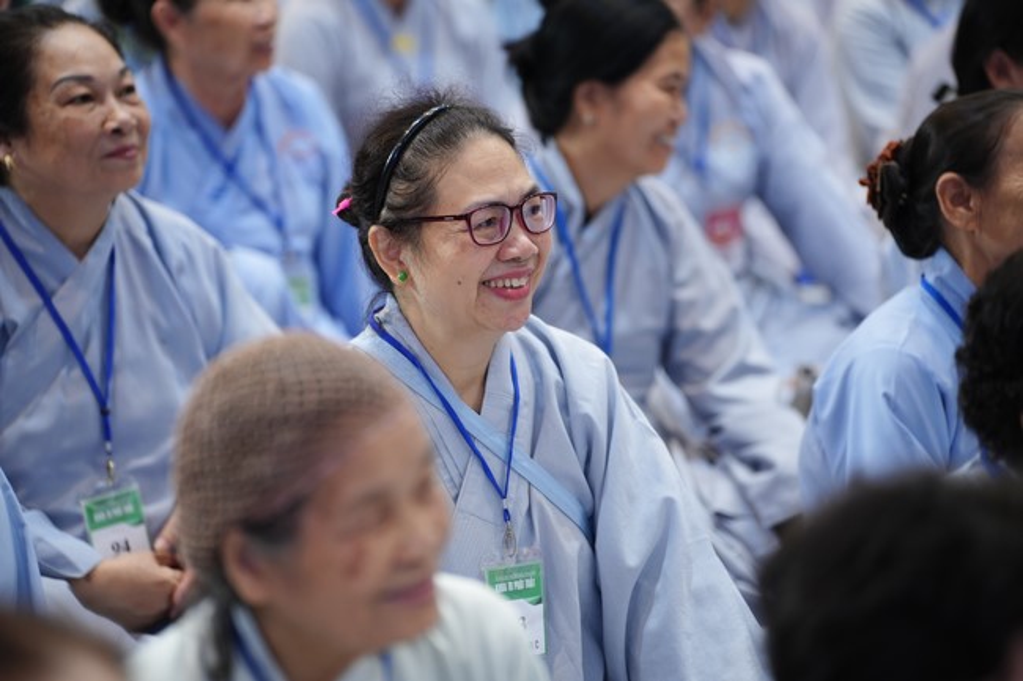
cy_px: 340
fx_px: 4148
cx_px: 512
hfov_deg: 14.1
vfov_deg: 9.4
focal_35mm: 146
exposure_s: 1/80
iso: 1250
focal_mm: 146
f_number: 2.8
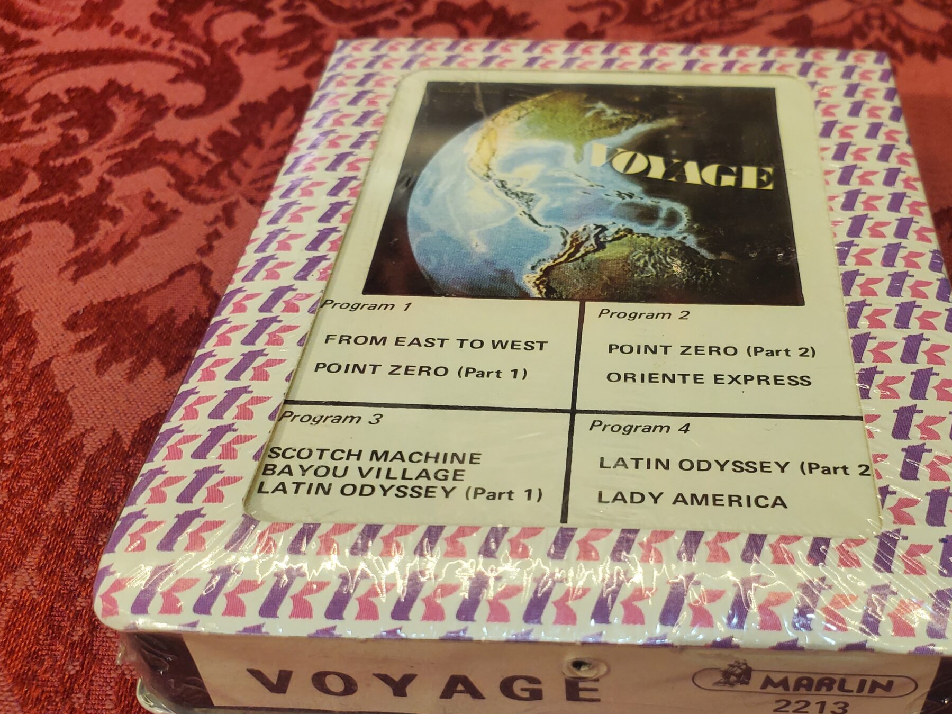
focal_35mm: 37
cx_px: 593
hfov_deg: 49.7
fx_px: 1017
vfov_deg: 38.3
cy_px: 466
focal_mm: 4.3
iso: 160
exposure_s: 1/120
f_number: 2.4
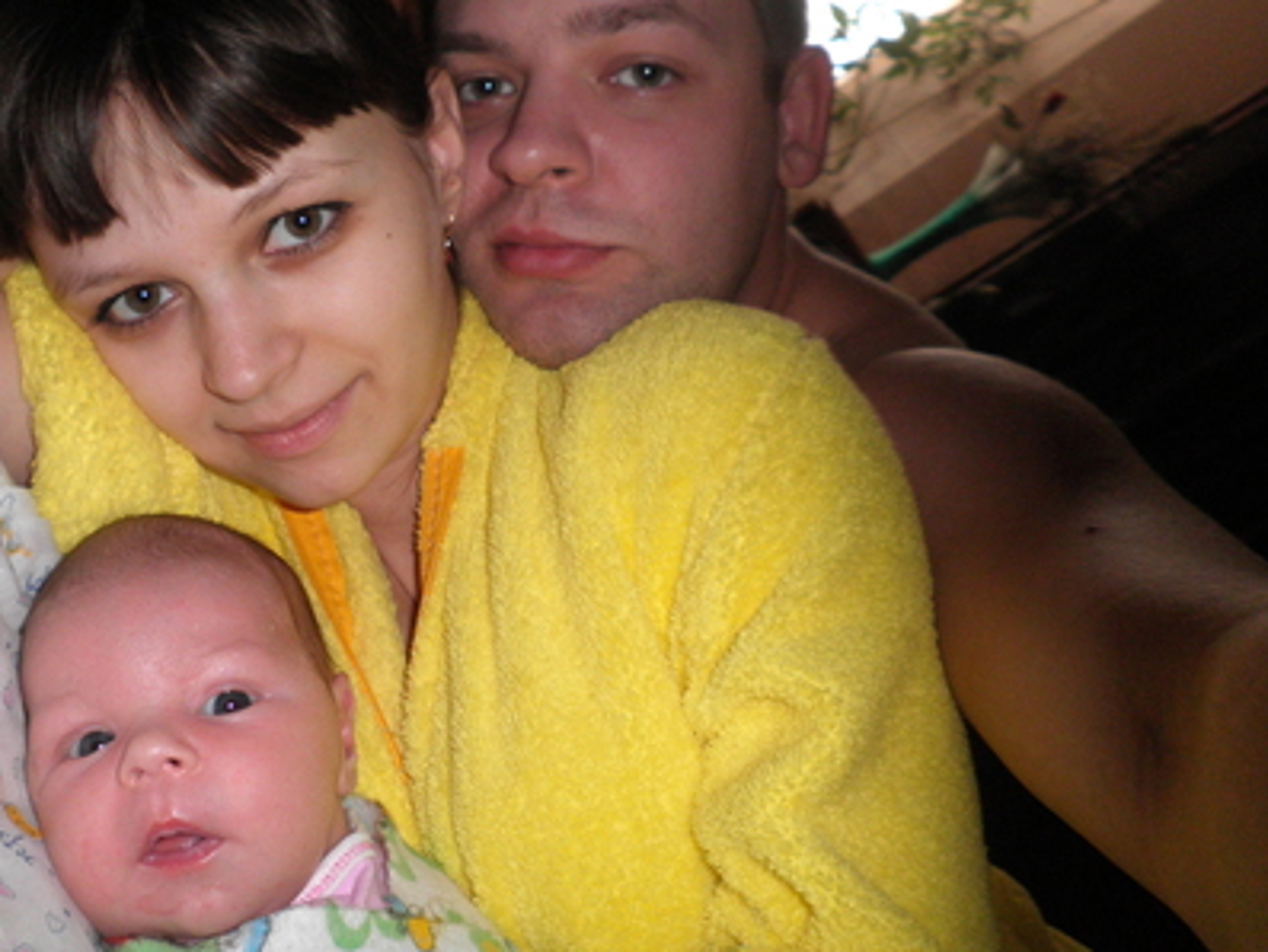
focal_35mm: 36
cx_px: 393
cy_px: 452
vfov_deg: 39.7
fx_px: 1319
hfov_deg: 50.1
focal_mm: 4.7
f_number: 2.6
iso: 160
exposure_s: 1/30
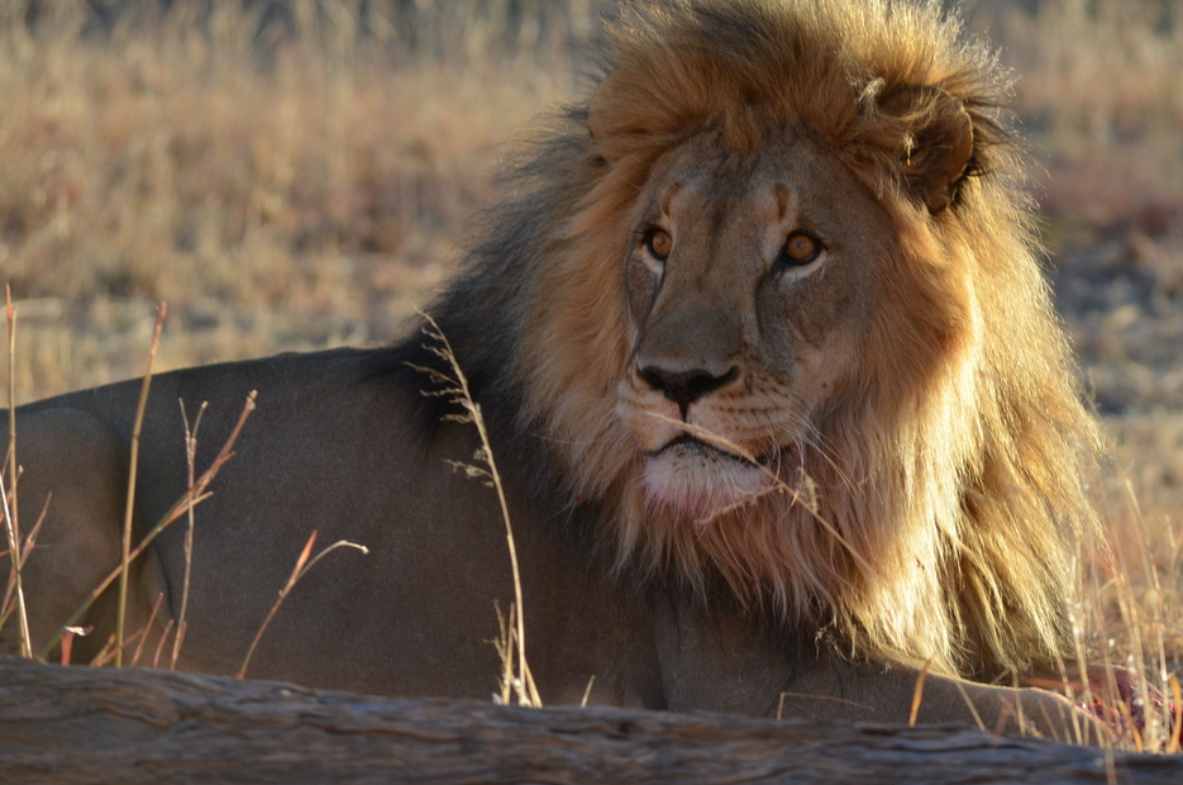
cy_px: 311
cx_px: 774
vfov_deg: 3.9
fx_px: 11449
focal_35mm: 349
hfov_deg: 5.9
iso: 360
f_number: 5.6
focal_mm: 170
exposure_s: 1/500
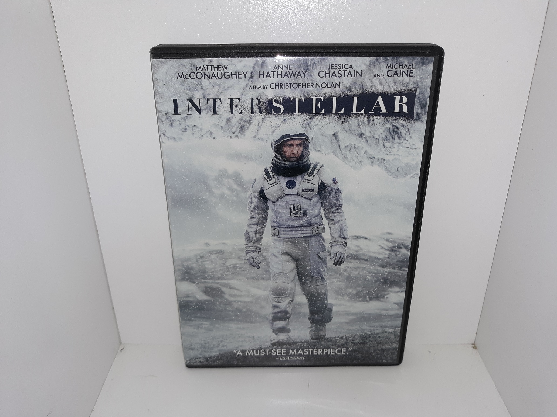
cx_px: 278
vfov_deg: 49.7
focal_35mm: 28
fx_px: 451
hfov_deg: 63.4
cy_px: 208
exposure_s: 1/241
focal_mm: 3.7
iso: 40
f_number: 1.7
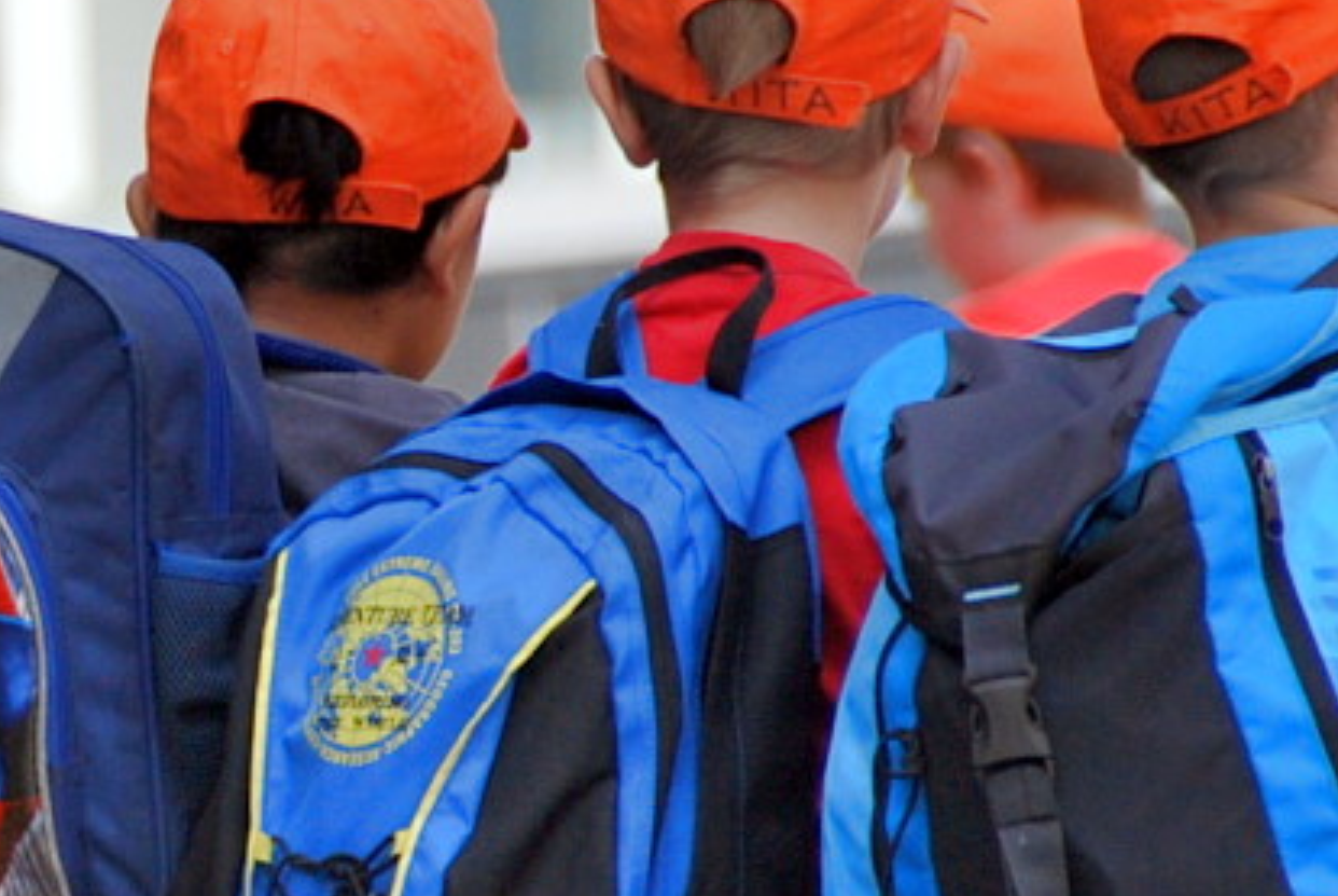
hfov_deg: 2.1
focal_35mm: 983
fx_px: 36573
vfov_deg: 1.4
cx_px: -141
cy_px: 616
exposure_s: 1/500
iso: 250
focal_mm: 200
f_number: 5.6
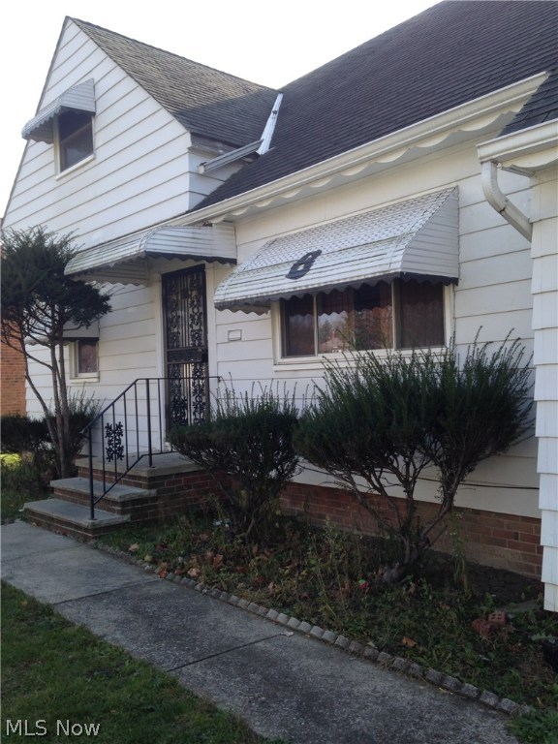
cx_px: 279
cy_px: 372
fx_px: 709
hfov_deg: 42.9
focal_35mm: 33
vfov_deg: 55.4
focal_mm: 4.12
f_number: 2.4
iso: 50
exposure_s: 1/337
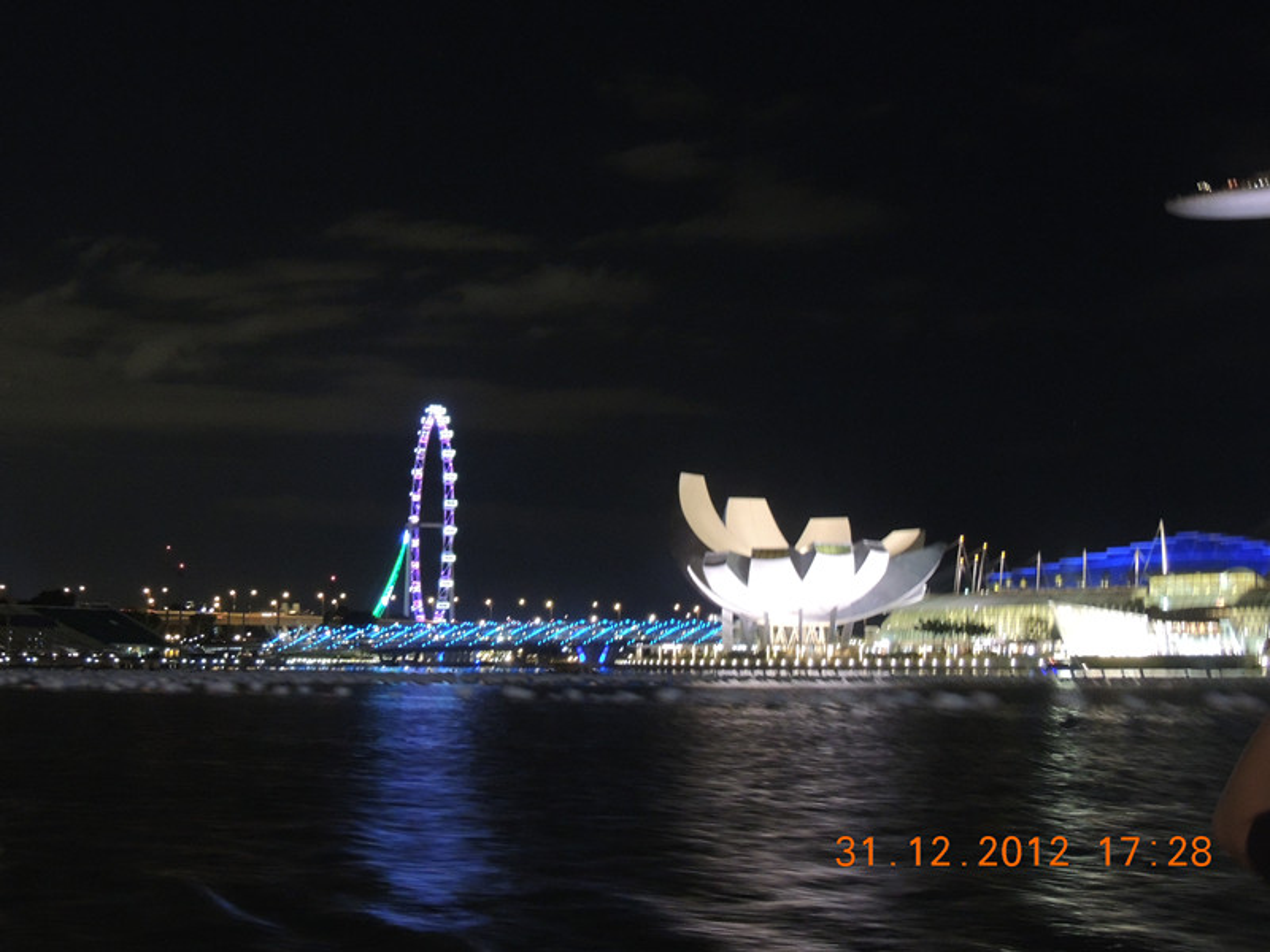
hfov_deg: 40.4
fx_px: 1724
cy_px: 476
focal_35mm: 47
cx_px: 635
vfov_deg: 30.9
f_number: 3.5
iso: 800
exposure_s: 1/2.5
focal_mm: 8.3
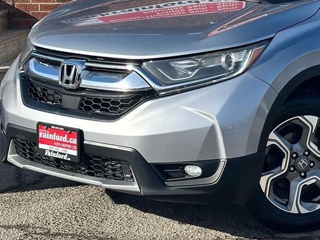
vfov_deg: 12.6
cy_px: -1
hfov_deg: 16.7
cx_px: 291
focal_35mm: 116
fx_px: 1072
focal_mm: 6.86
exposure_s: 1/3367
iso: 64
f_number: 1.78
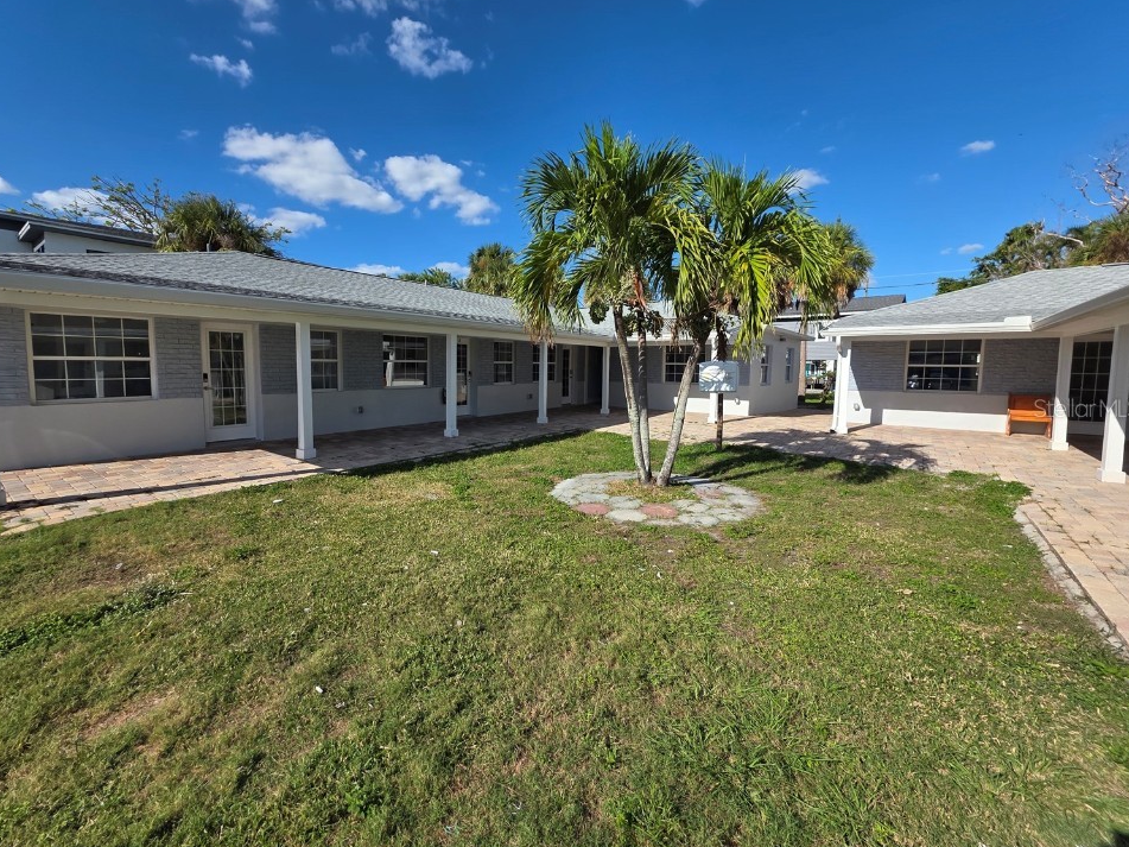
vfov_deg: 85.6
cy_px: 407
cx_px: 538
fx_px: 457
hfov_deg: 102.0
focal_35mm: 14
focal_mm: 2.2
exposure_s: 1/2600
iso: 40
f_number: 1.9
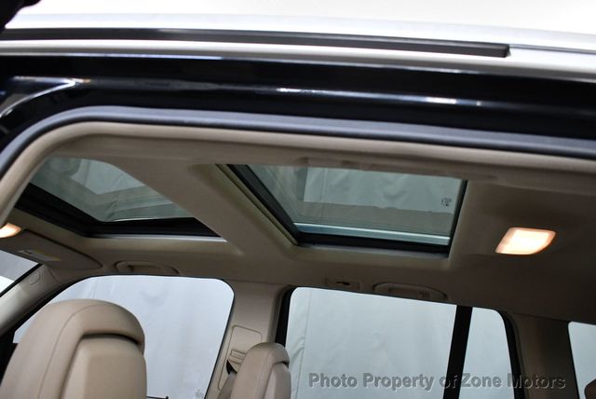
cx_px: 298
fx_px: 597
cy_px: 200
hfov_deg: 53.1
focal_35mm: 36
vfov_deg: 36.9
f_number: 3.5
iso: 1600
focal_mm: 18
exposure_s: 1/125
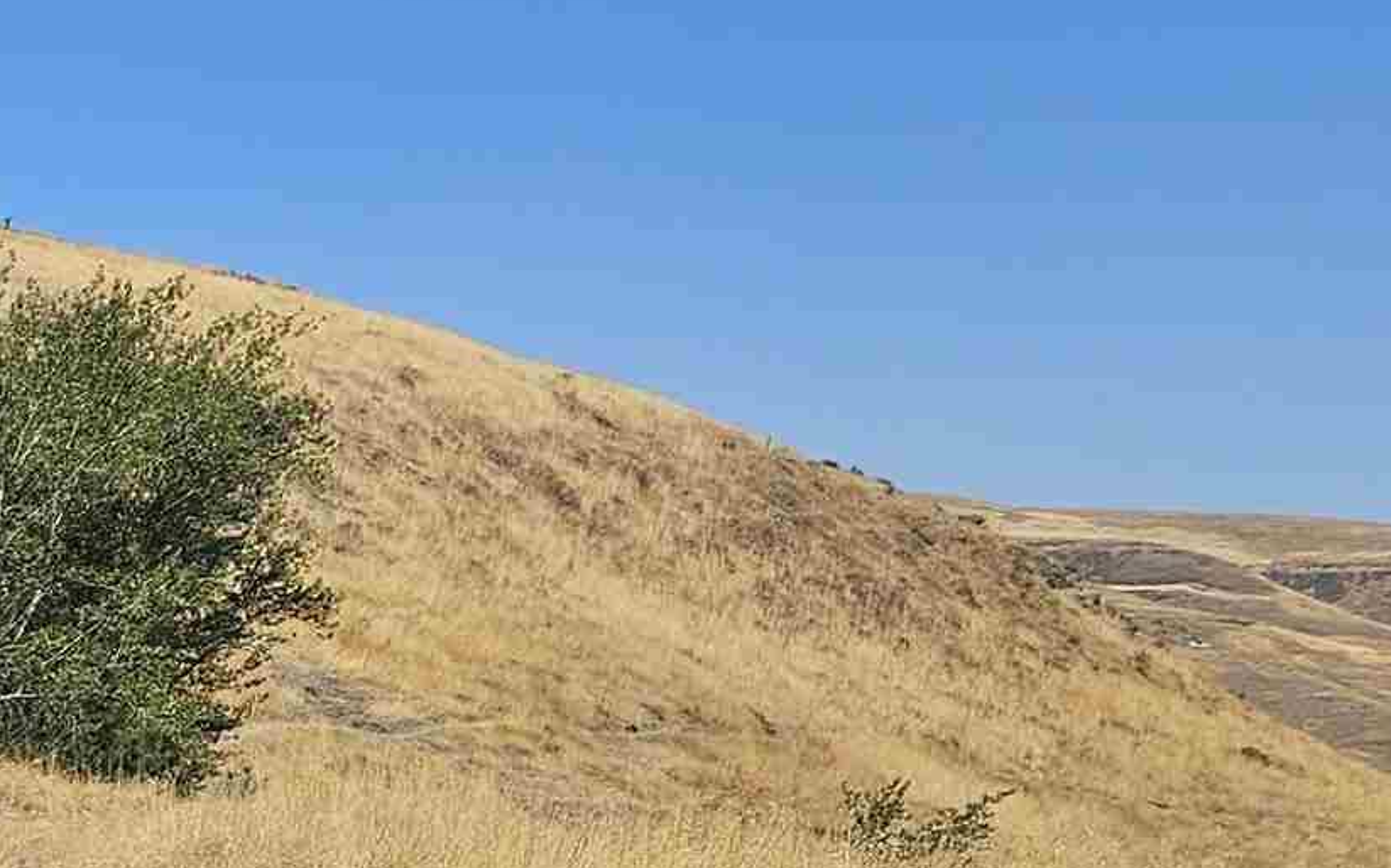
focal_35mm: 91
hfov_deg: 19.2
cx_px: -854
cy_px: 905
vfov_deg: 14.1
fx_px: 3449
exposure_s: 1/3042
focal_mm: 5.4
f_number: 1.8
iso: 25
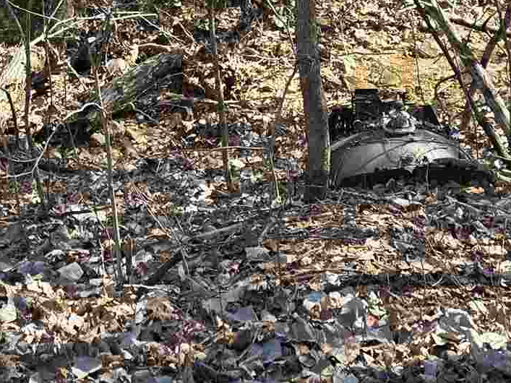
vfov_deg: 14.1
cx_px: 252
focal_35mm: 100
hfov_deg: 19.6
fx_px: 1476
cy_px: -131
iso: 40
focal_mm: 6.3
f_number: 1.7
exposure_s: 1/359
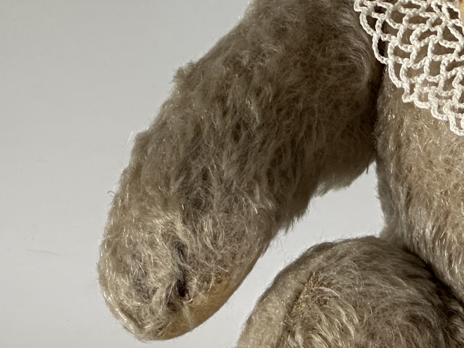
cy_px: 113
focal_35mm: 264
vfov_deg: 5.6
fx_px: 3539
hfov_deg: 7.5
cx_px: 508
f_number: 2.8
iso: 100
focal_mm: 9
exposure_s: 1/100
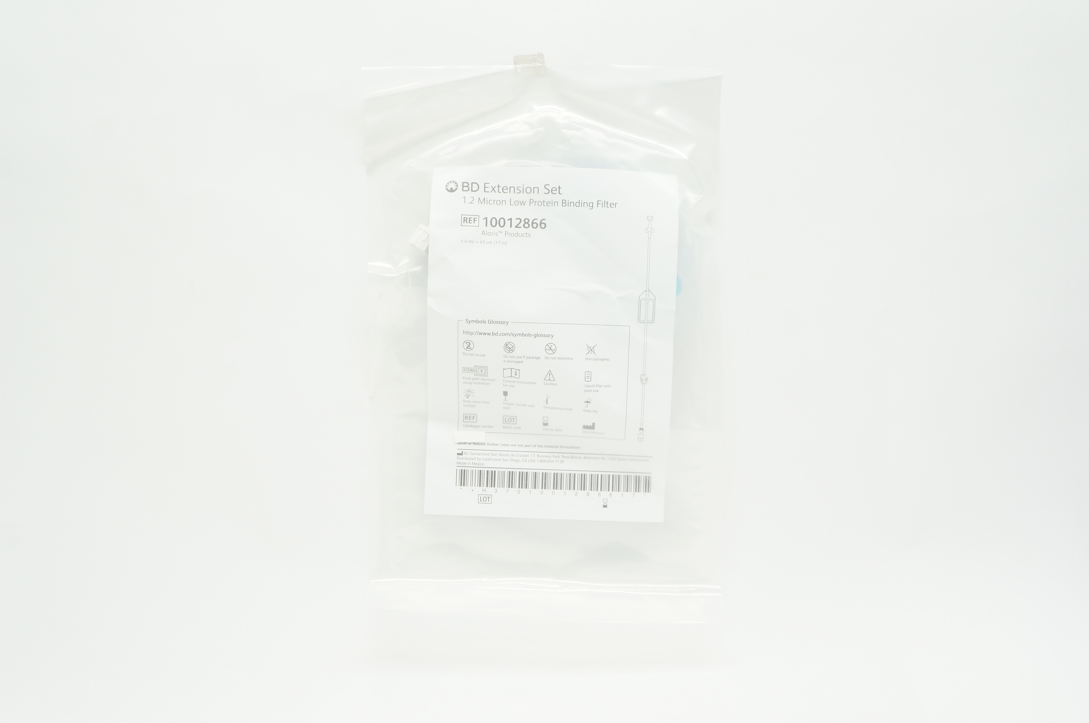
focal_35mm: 33
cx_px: 544
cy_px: 362
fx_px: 997
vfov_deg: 39.9
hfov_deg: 57.3
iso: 400
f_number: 7.1
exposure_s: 1/30
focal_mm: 22
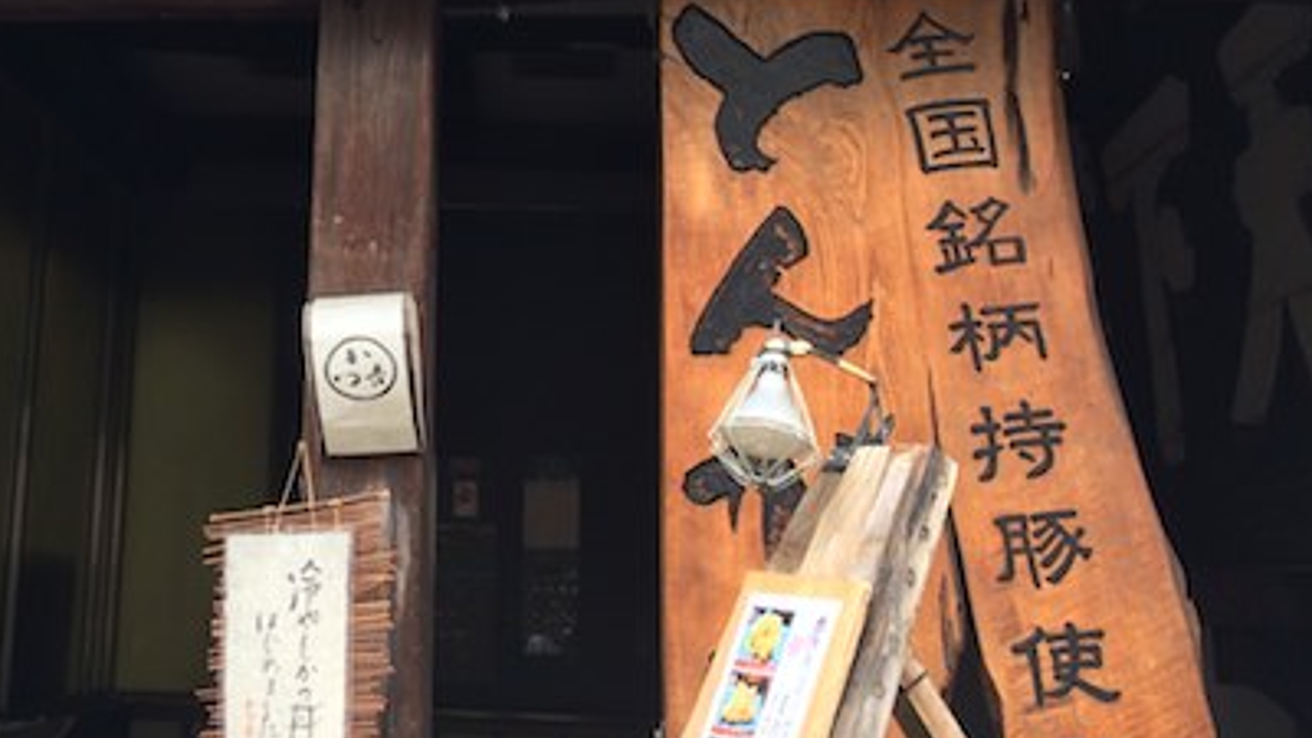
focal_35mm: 59
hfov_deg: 34.7
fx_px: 2053
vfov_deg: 19.5
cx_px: 323
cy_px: -69
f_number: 2.2
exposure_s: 1/60
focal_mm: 4.12
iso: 40
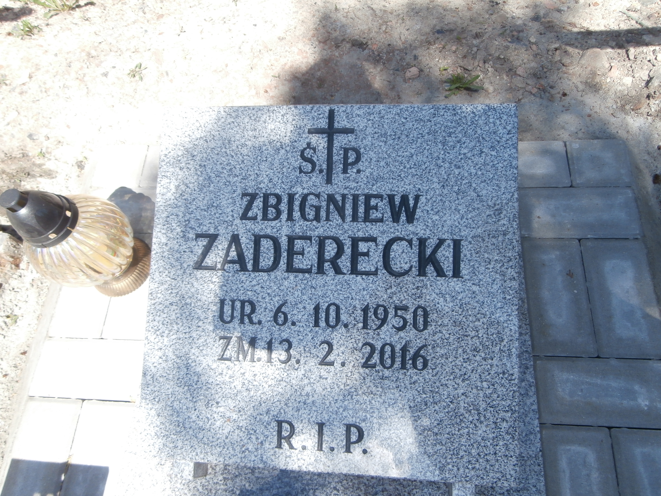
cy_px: 248
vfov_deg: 56.8
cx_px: 330
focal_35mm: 24
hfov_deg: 71.6
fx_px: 458
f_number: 3
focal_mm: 4.2
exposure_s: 1/400
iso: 100
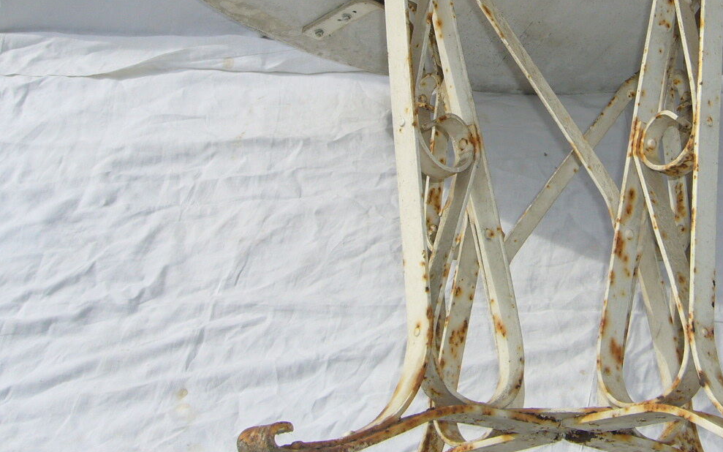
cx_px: 526
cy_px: 108
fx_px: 1182
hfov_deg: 33.4
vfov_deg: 21.4
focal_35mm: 60
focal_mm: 5.8
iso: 80
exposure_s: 1/400
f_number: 5.6
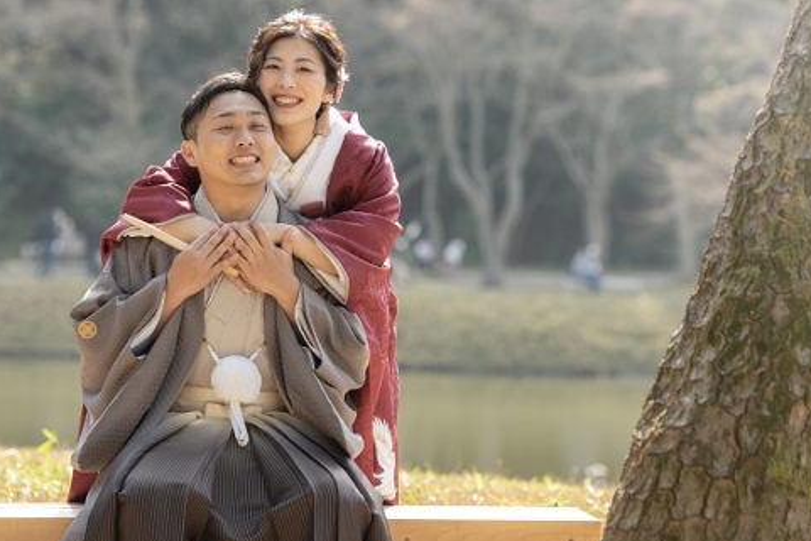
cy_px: 97
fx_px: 5068
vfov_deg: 6.1
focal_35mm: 225
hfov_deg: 9.1
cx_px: 370
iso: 200
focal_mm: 135
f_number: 4
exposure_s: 1/320
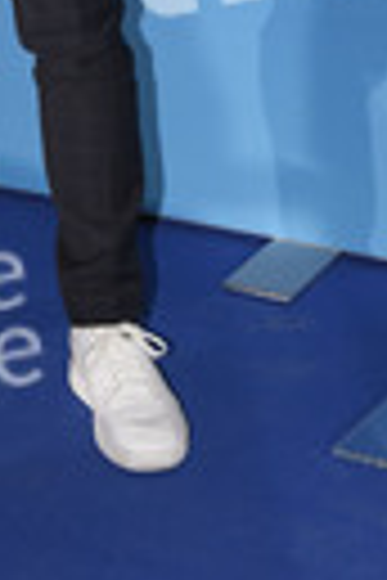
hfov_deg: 8.4
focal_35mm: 161
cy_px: -315
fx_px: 2596
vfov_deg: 12.1
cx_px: -58
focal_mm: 52
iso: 2500
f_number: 6.3
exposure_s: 1/80
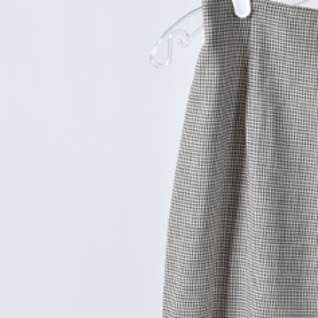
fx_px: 1613
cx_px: 311
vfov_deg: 11.2
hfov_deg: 11.2
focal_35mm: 155
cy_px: 265
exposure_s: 1/125
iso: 400
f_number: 14
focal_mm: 45
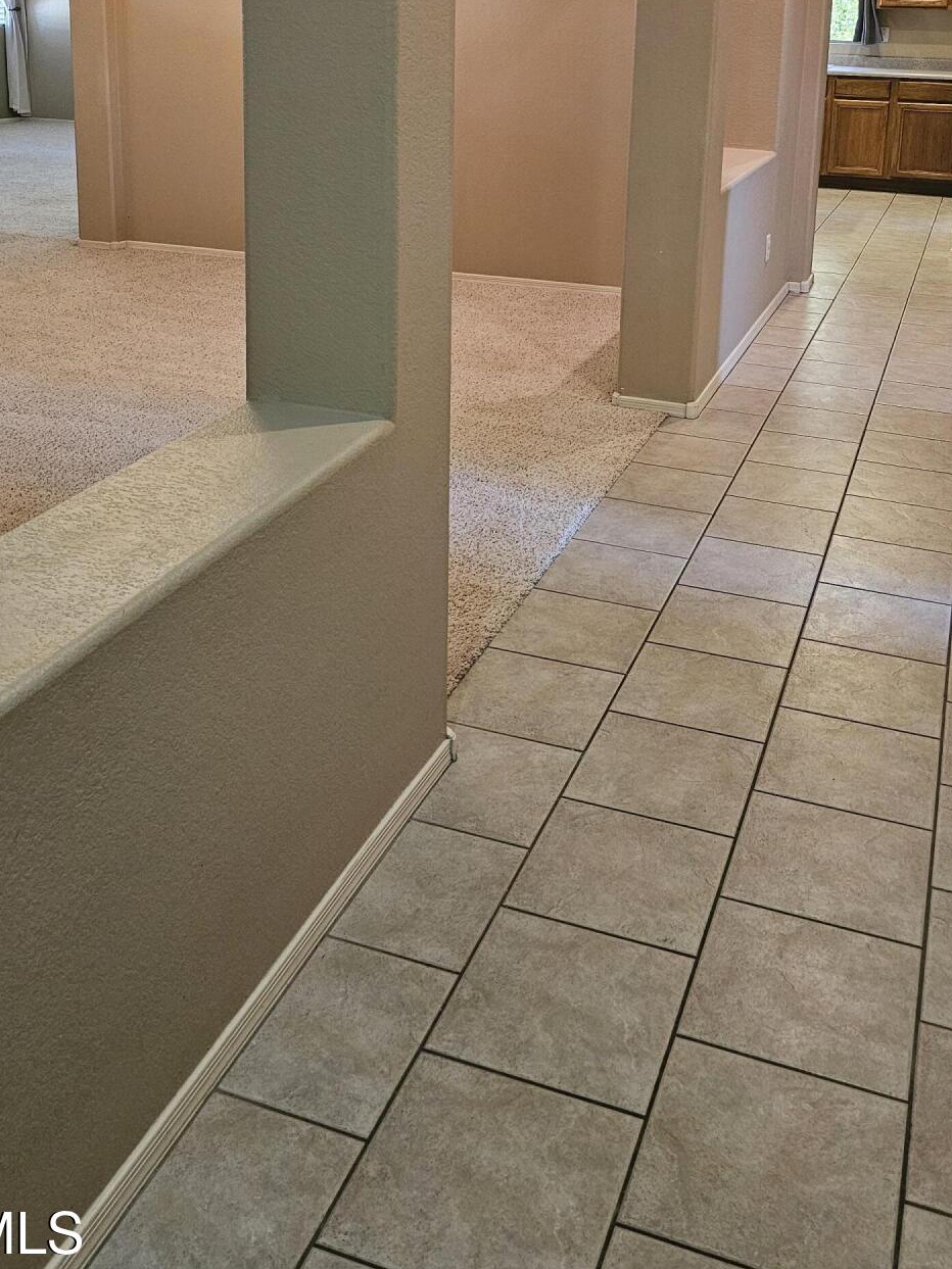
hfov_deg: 38.6
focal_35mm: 37
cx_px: 506
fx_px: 1357
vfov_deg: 48.1
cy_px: 306
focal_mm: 6.3
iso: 800
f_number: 1.7
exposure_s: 1/120
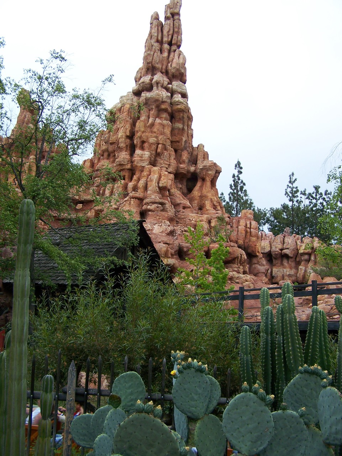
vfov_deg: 49.0
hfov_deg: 37.7
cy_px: 228
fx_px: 500
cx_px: 171
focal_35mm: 38
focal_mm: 6.3
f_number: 2.8
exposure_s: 1/500
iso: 80
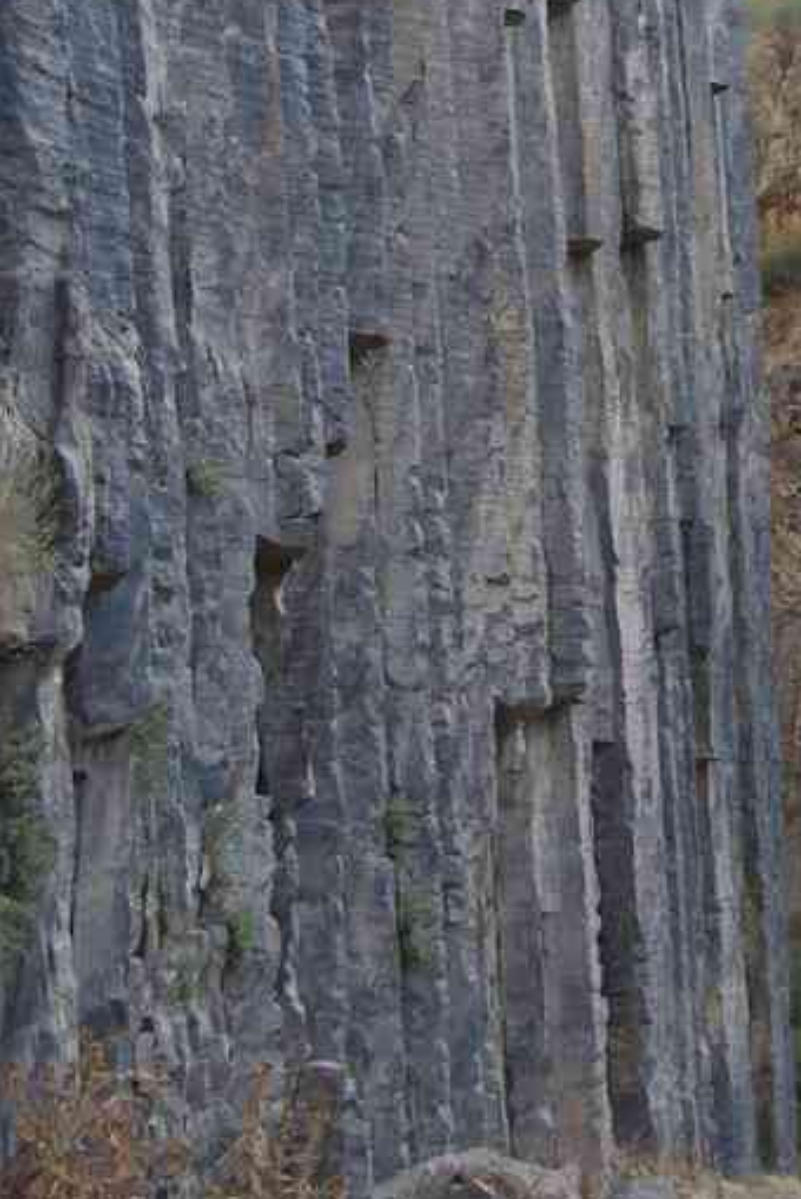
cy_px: 128
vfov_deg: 19.5
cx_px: 763
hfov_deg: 13.2
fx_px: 3432
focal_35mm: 103
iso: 400
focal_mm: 35
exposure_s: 1/60
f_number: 6.3
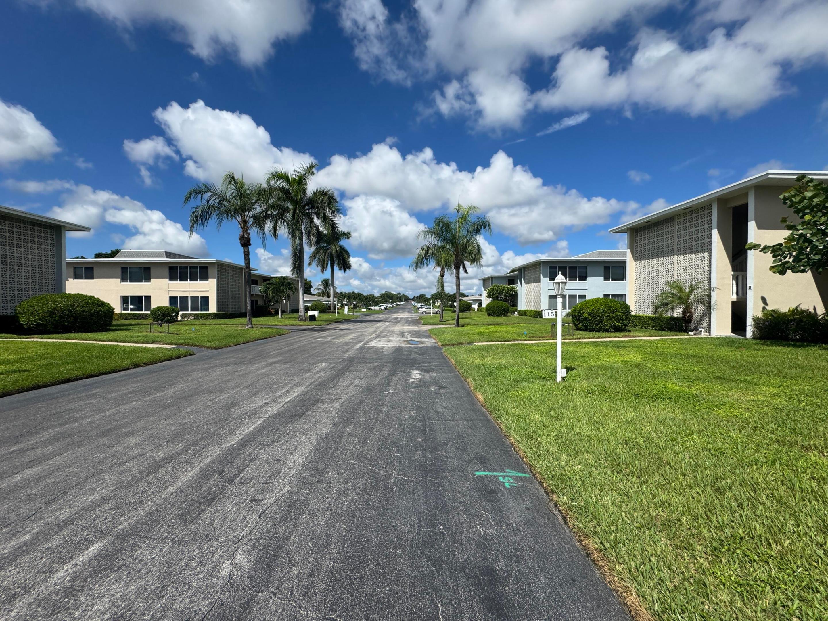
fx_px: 335
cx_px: 414
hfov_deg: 102.1
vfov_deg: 85.7
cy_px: 310
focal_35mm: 14
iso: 50
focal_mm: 2.22
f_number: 2.2
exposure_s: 1/2985
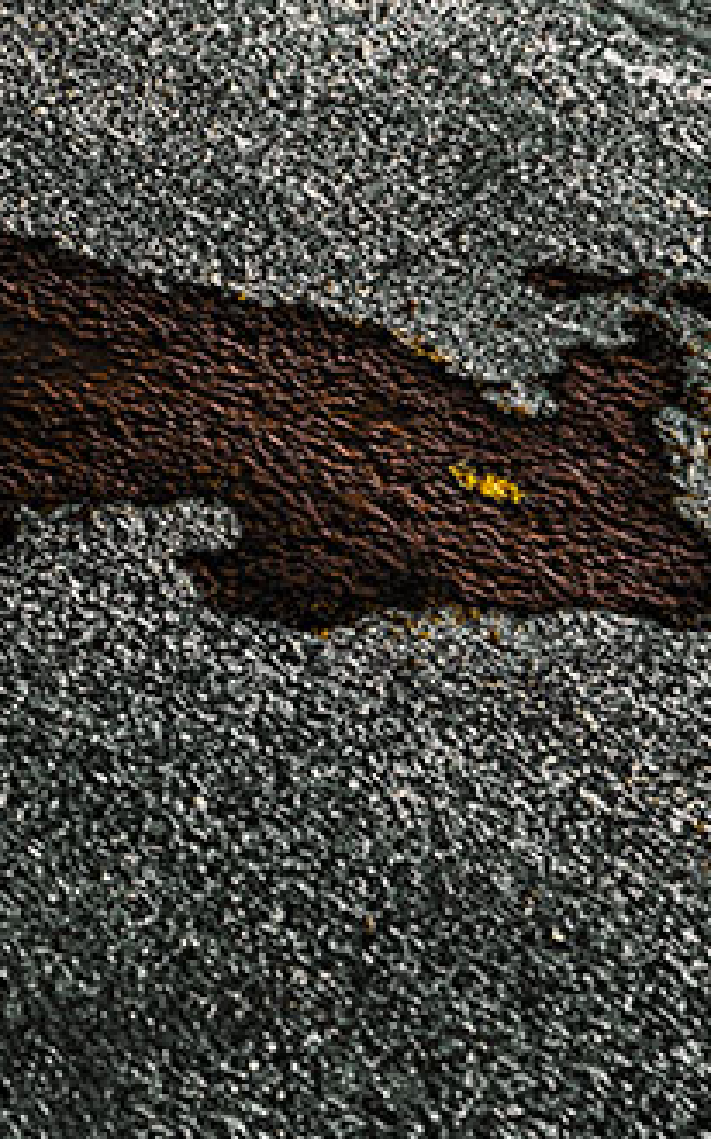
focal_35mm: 139
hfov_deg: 9.4
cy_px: 571
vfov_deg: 15.0
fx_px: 4313
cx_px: 169
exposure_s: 1/160
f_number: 6.3
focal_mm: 60
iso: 64
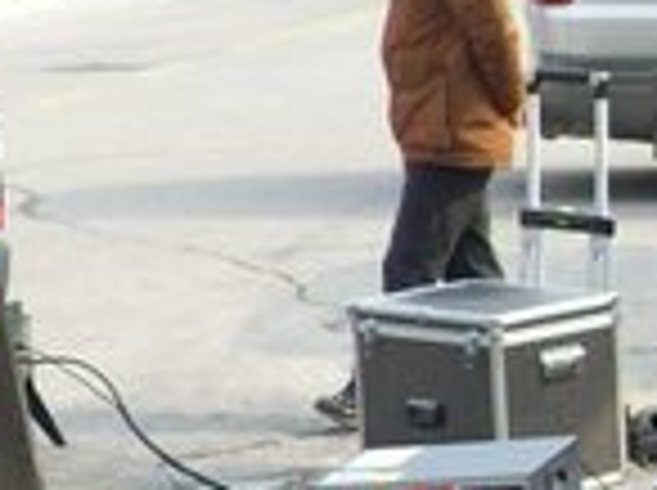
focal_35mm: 173
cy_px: 362
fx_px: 3278
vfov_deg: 8.5
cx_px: -292
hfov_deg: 11.1
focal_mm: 6
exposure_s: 1/278
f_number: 2.7
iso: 80
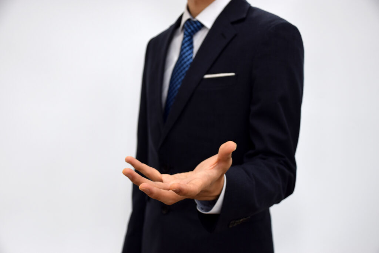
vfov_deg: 28.1
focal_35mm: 48
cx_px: 190
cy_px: 126
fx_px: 505
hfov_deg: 41.1
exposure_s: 1/100
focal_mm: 32
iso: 250
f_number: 4.2
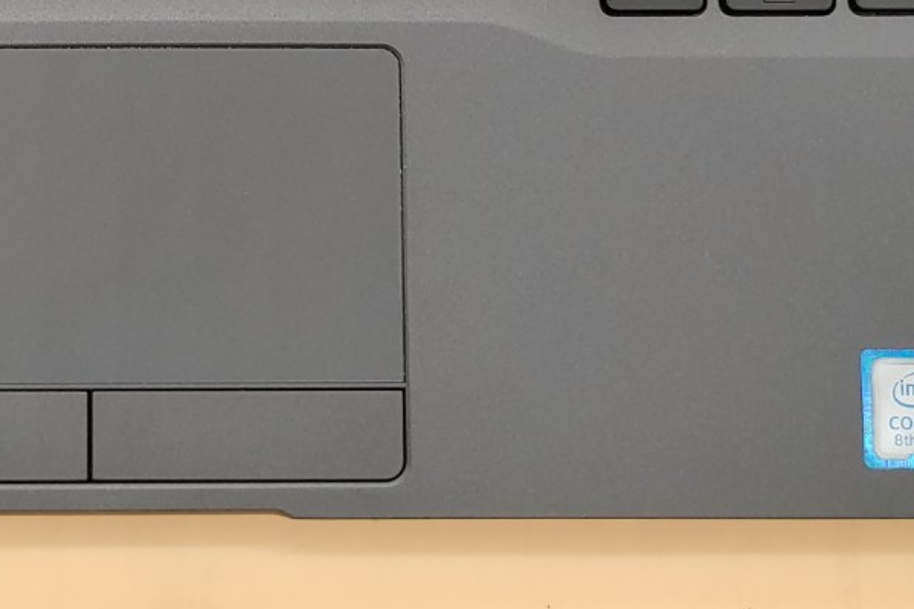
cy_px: -214
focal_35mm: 65
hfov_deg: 29.9
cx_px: 127
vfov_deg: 19.1
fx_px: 1650
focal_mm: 4.36
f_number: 1.8
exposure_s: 1/60
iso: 50
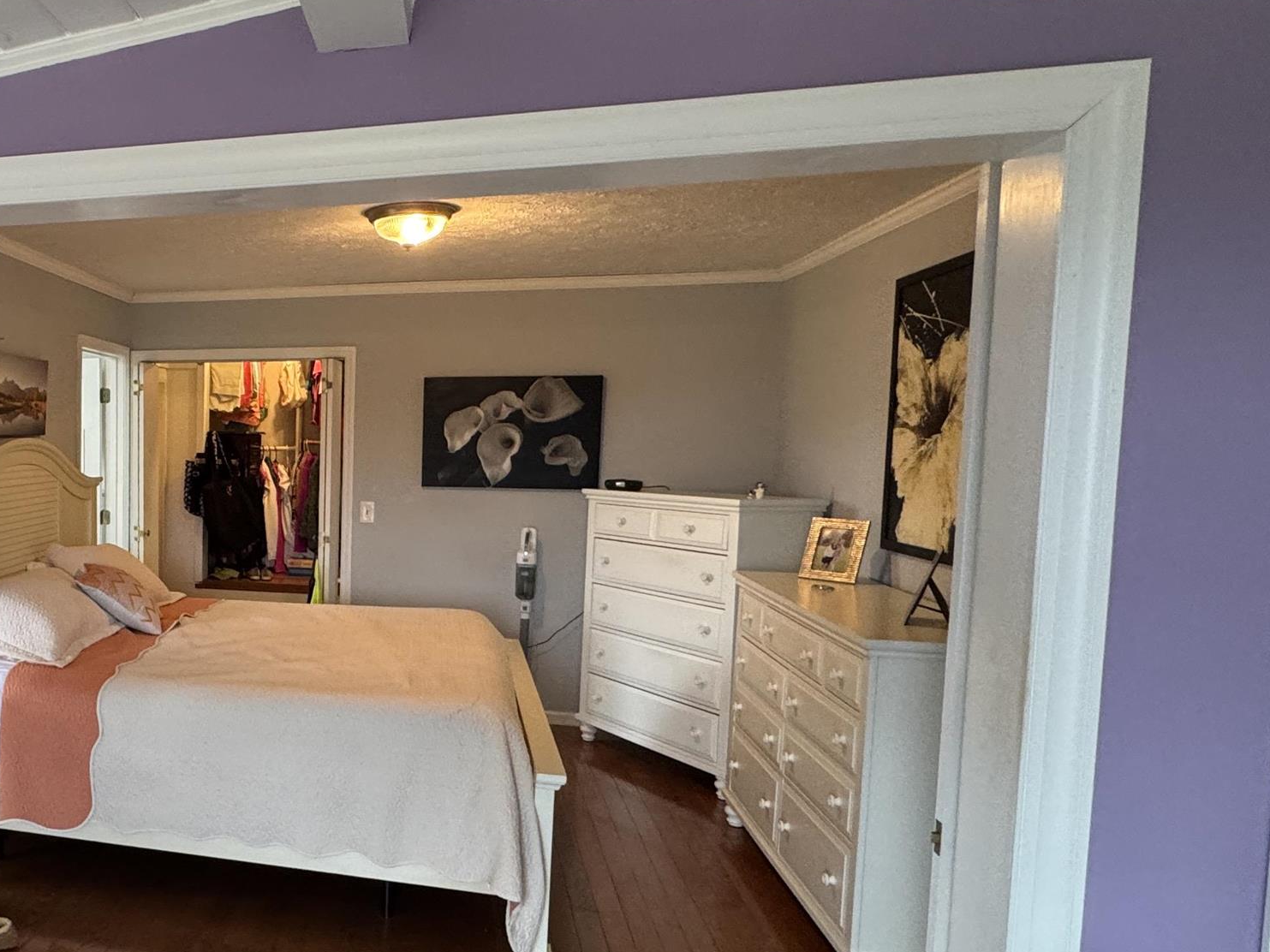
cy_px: 527
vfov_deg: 48.1
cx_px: 126
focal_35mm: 29
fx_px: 1064
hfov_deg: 53.8
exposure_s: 1/60
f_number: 2.2
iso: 250
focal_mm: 2.22
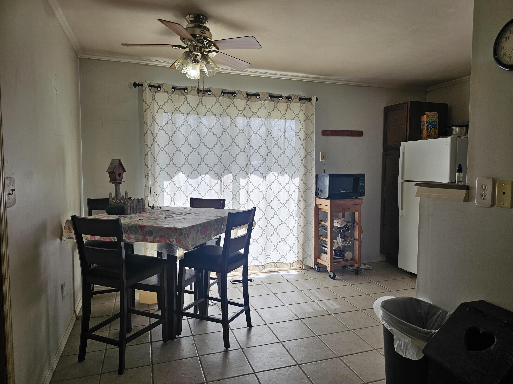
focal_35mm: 23
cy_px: 192
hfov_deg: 73.9
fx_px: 341
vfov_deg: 58.9
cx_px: 256
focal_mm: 6.3
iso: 20
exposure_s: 1/120
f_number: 1.7
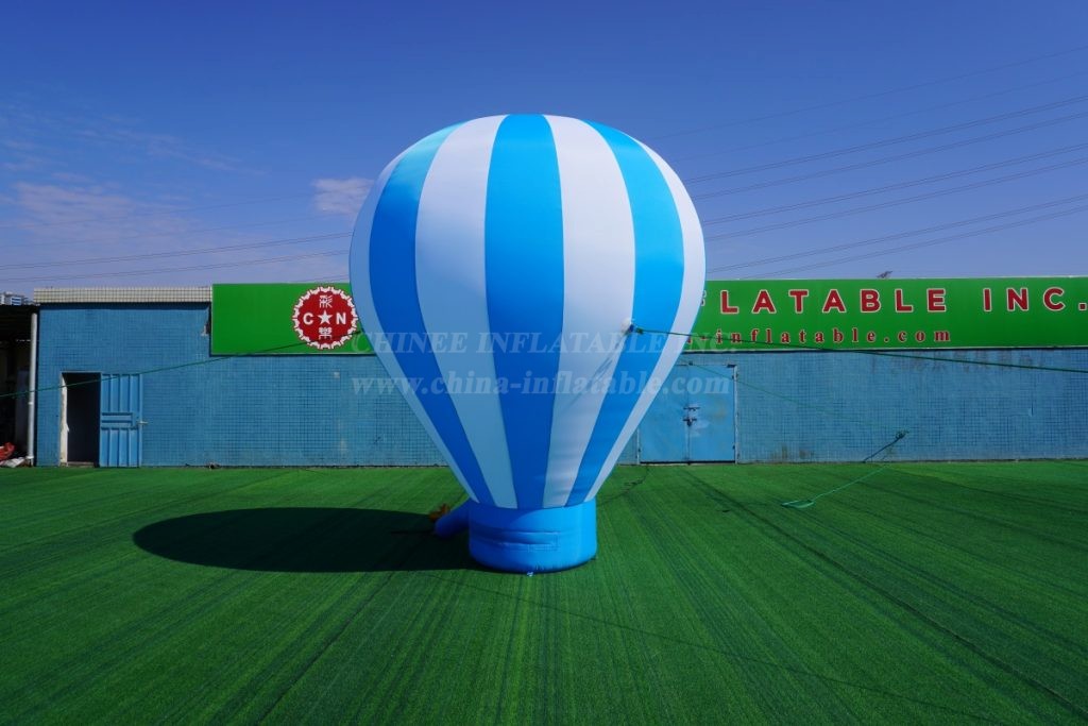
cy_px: 363
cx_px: 544
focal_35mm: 24
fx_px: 725
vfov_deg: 53.1
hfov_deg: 73.7
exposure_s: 1/320
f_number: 10
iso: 100
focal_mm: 16
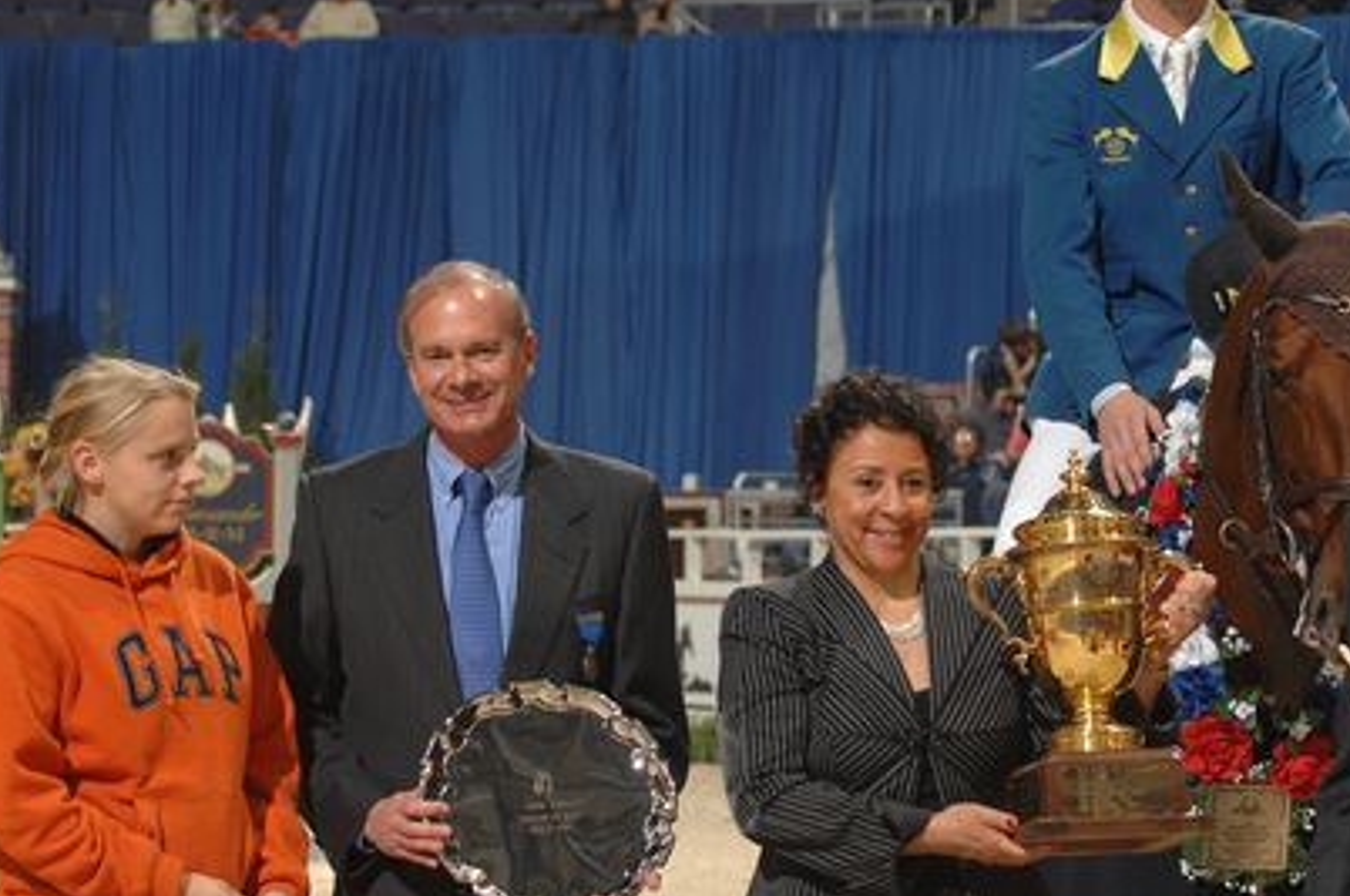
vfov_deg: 8.2
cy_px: 438
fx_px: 6255
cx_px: 836
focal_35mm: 167
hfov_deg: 12.3
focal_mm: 70
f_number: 5
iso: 320
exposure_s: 1/250
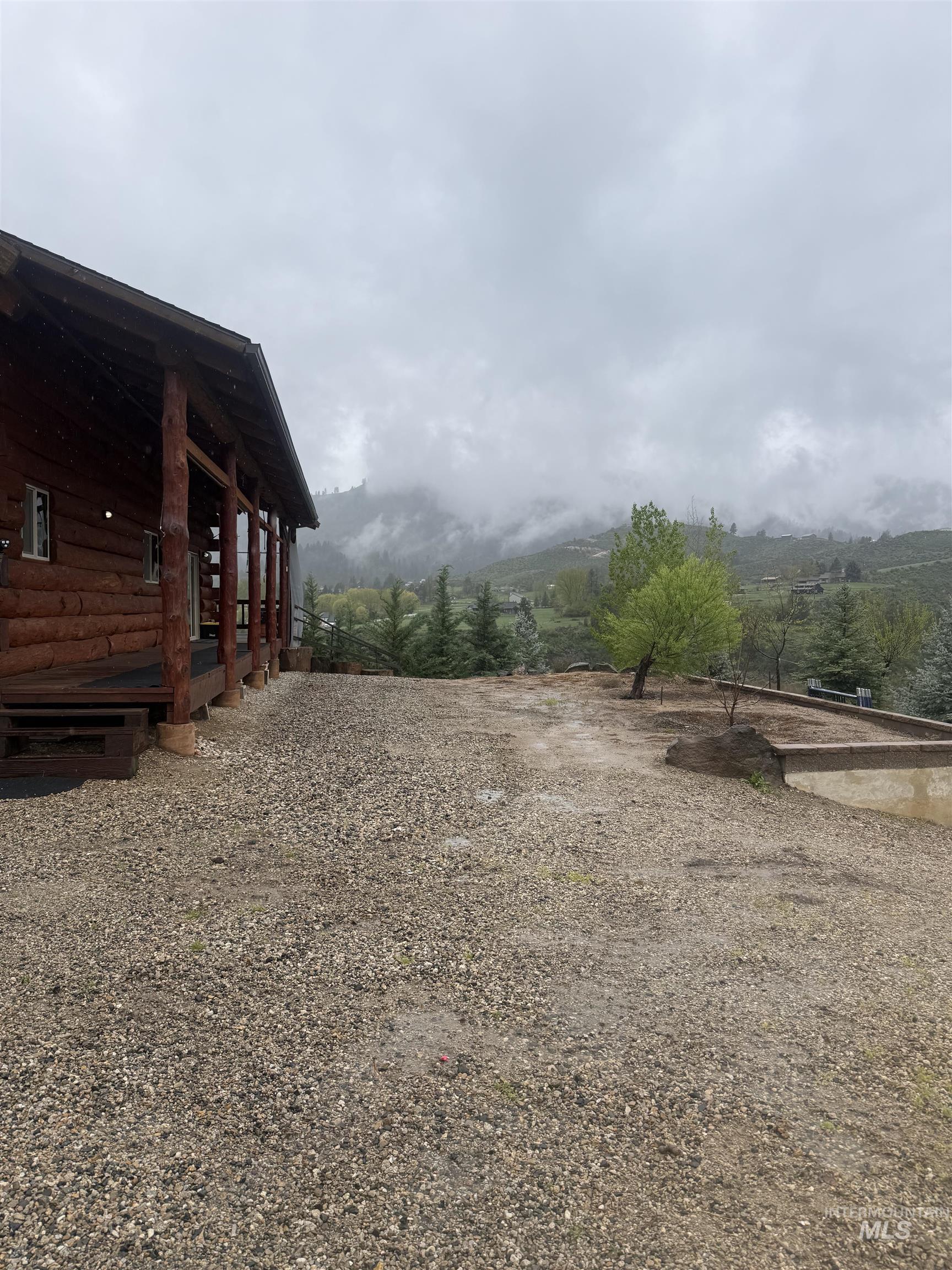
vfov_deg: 71.6
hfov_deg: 56.8
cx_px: 476
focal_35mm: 24
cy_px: 635
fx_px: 880
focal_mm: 6.76
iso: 80
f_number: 1.78
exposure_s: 1/1361
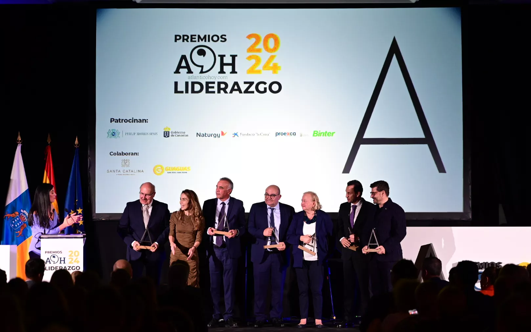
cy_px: 156
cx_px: 266
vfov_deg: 15.0
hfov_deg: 23.8
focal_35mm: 87
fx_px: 1259
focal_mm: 85
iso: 5000
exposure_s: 1/3200
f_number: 2
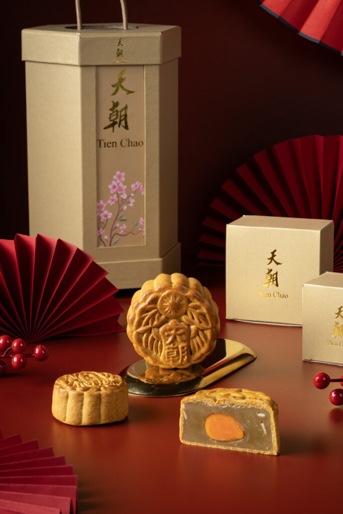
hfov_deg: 15.2
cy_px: 257
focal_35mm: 90
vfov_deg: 22.6
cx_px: 172
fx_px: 1286
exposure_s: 1/125
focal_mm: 90
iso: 500
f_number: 16
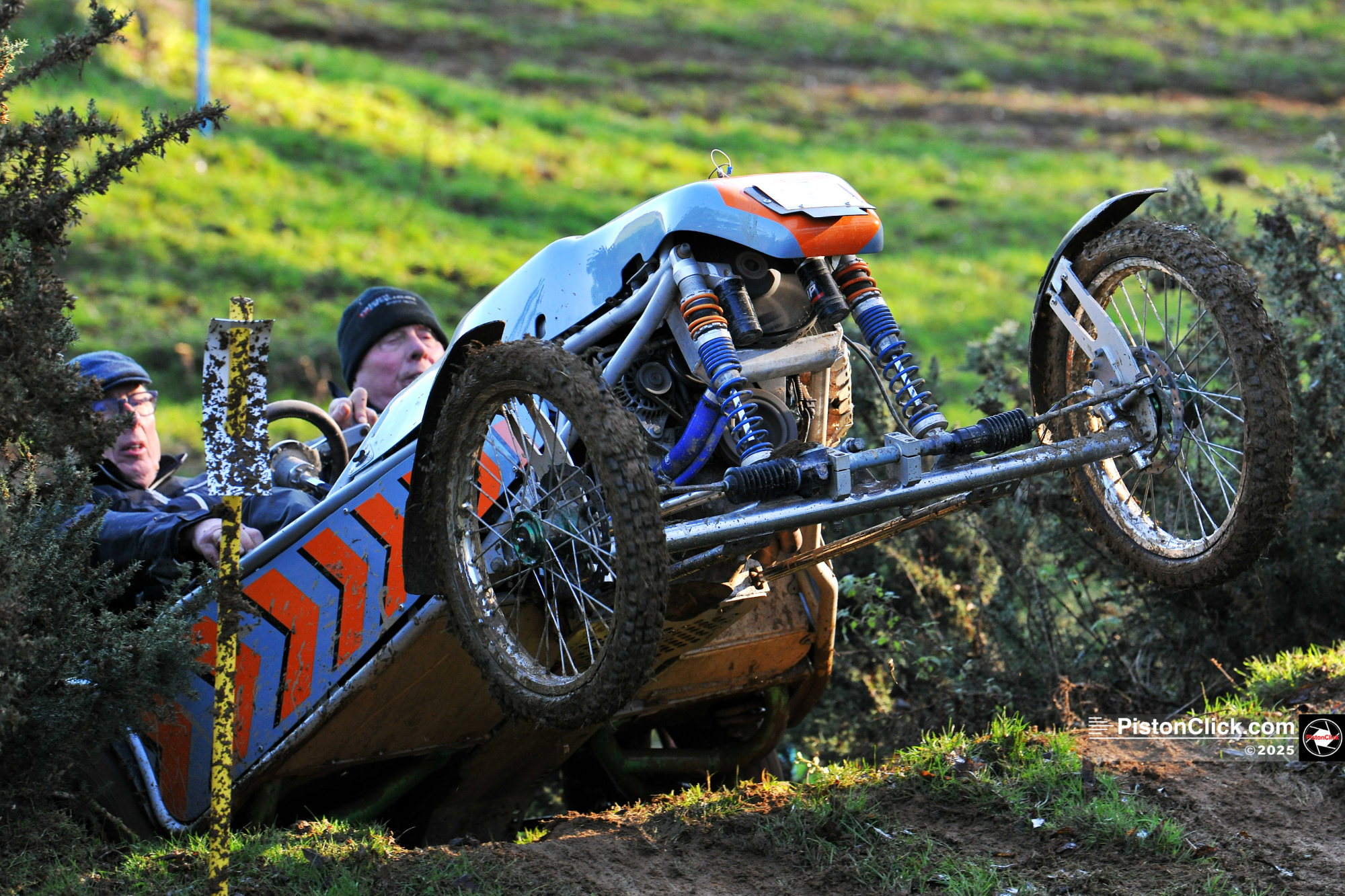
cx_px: 672
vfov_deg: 7.6
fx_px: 6724
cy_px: 448
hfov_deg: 11.4
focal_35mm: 180
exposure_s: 1/400
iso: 800
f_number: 5
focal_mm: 180
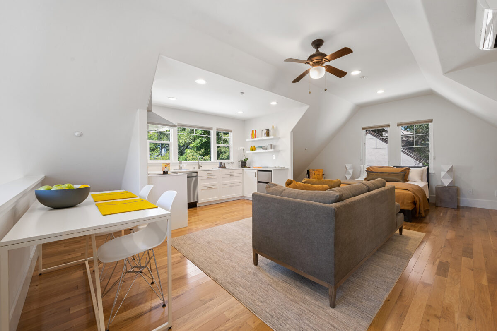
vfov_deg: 81.2
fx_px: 193
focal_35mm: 14
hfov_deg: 104.3
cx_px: 248
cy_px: 166
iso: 250
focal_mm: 14
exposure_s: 1/6
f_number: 9
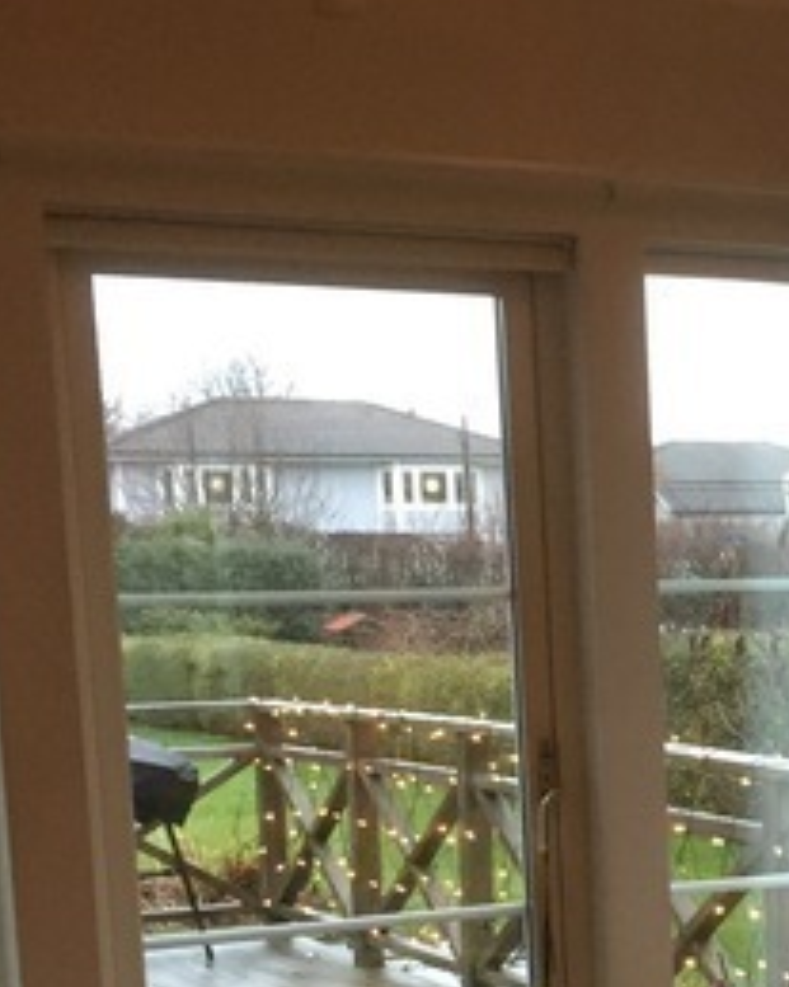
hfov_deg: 17.0
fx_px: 2453
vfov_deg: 22.2
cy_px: 911
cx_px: 1067
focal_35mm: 84
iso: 200
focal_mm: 4.15
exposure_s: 1/33
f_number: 2.2
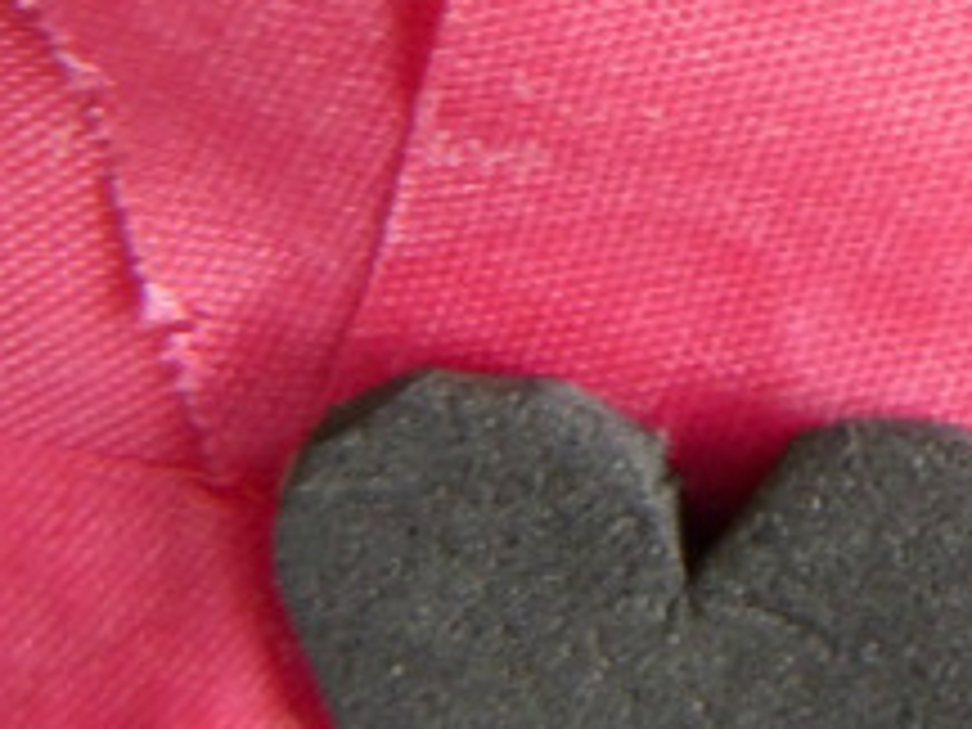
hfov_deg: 22.8
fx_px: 2106
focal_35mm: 75
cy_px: -202
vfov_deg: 18.4
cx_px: 1310
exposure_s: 1/30
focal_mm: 4.8
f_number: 2.8
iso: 320
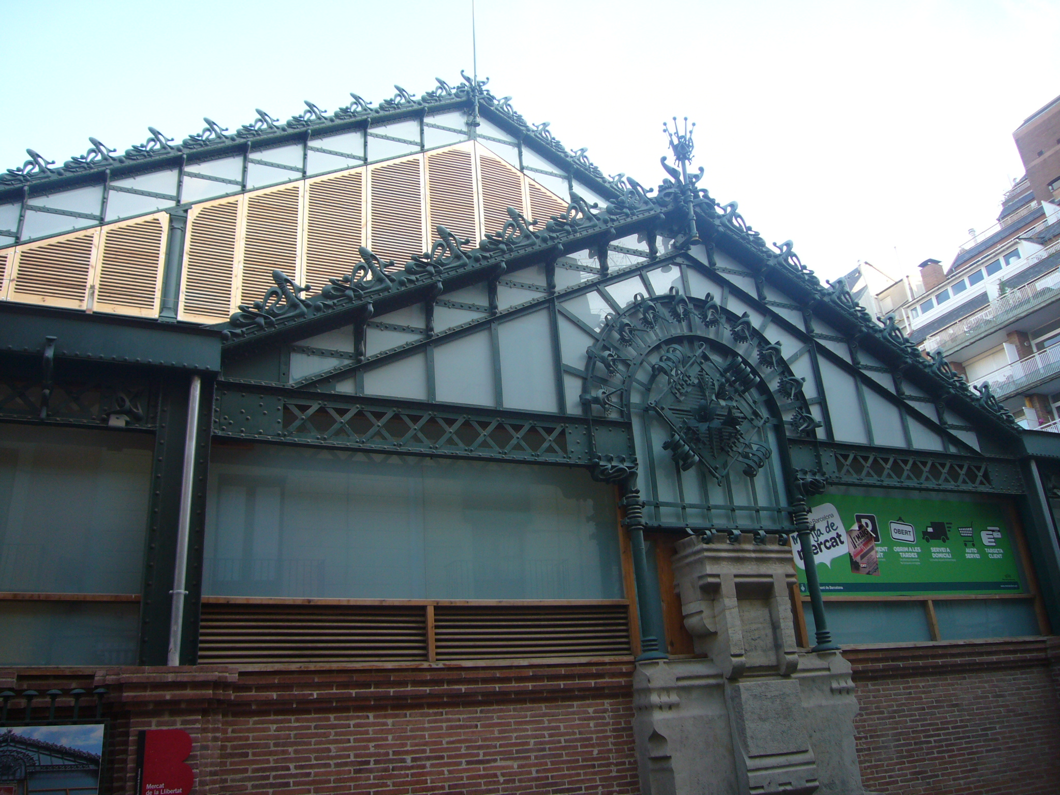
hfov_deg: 63.4
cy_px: 398
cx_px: 530
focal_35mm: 28
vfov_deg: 49.7
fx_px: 857
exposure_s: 1/80
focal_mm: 4.6
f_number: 2.8
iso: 80
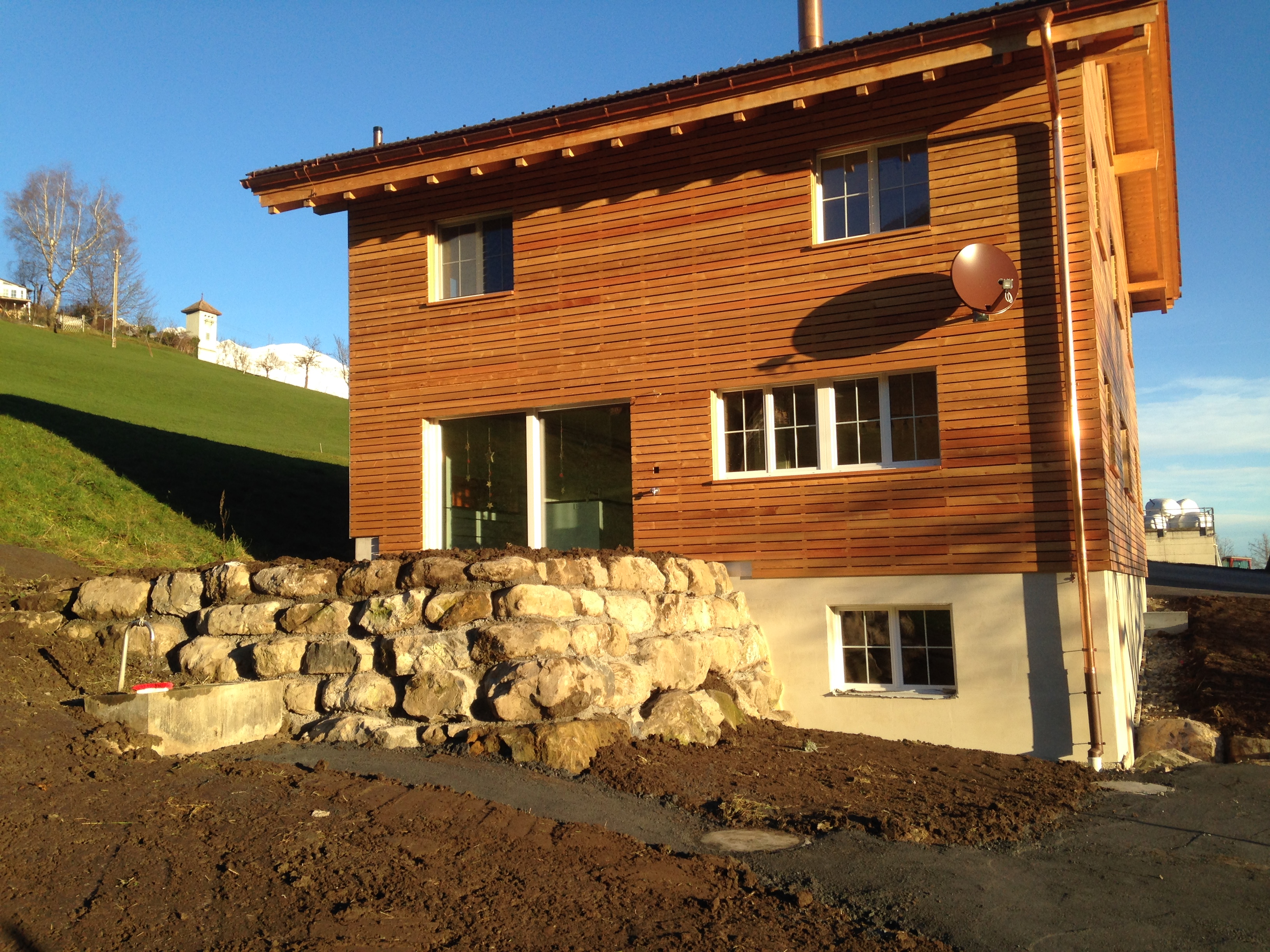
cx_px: 635
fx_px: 1211
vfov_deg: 42.9
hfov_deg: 55.4
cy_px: 476
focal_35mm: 33
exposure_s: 1/686
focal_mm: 4.12
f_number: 2.4
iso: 50
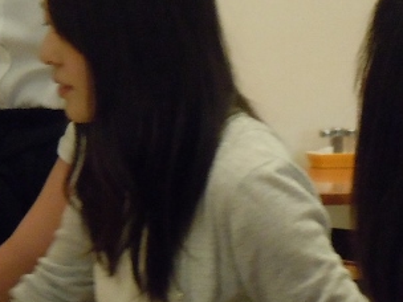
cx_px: 86
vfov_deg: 4.9
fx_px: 3551
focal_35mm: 305
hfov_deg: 6.5
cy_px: -48
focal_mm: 20.9
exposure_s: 1/30
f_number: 4.6
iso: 800
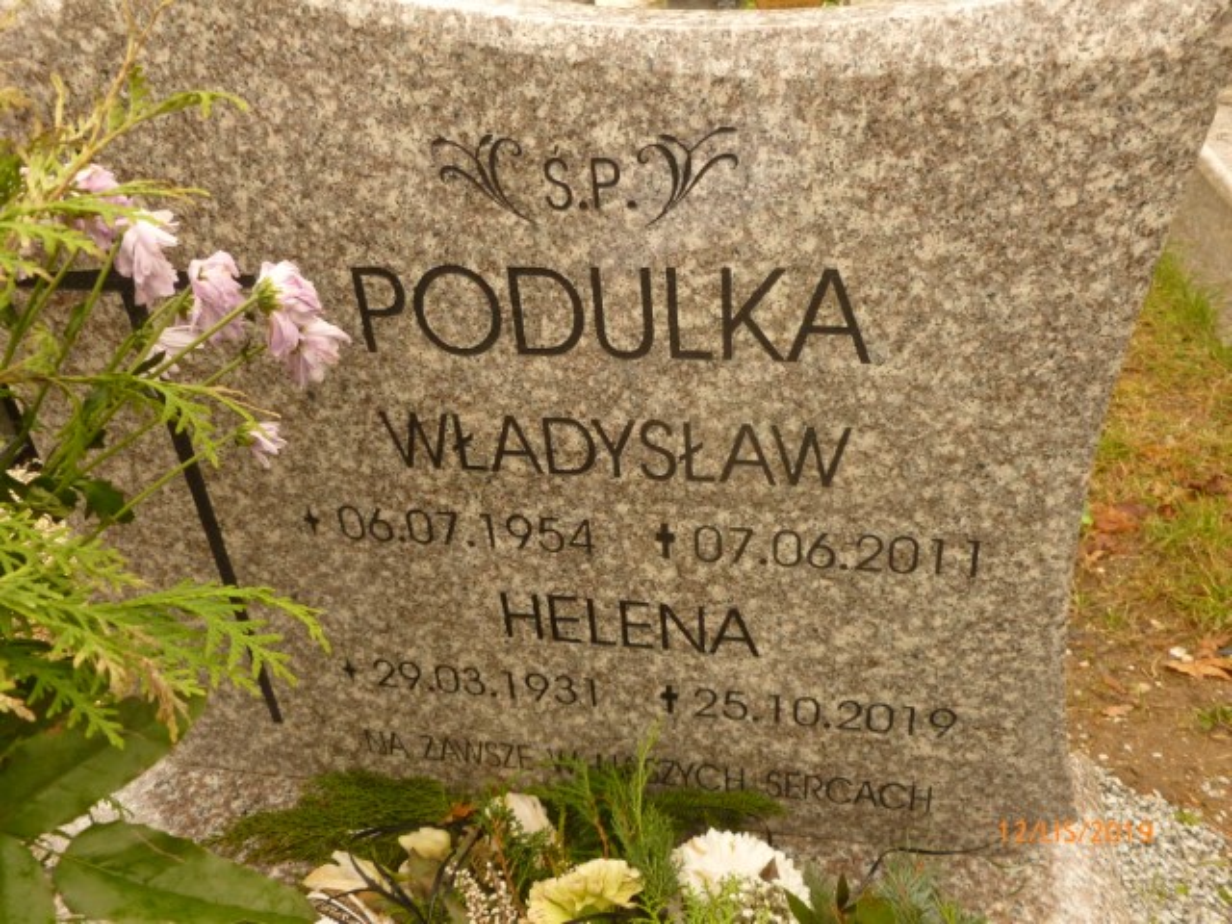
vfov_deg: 49.7
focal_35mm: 28
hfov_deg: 63.4
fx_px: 997
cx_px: 616
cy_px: 462
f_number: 3.3
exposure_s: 1/100
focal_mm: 5
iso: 200
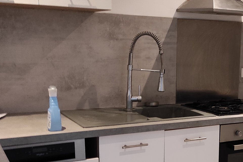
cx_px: 190
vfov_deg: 23.1
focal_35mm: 58
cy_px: 127
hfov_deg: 33.6
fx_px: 391
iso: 1266
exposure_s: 1/33
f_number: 1.89
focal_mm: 5.43
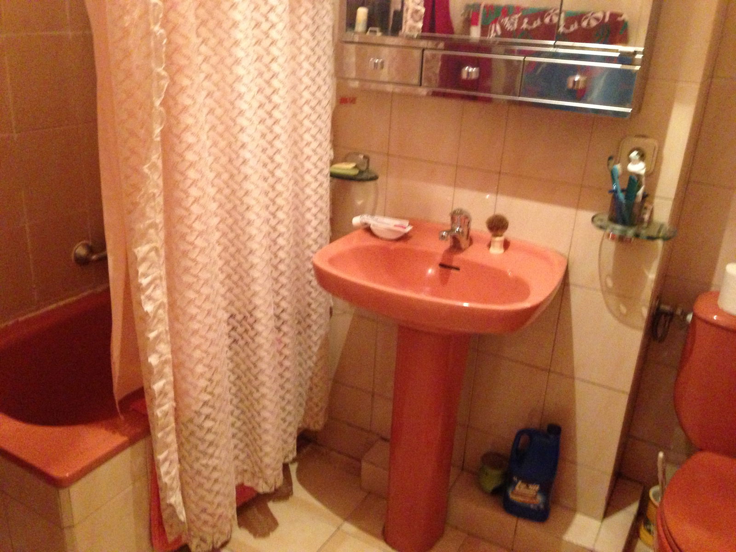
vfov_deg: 42.9
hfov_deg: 55.4
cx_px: 368
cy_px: 276
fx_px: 702
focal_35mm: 33
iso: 640
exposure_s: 1/15
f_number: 2.4
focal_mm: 4.13
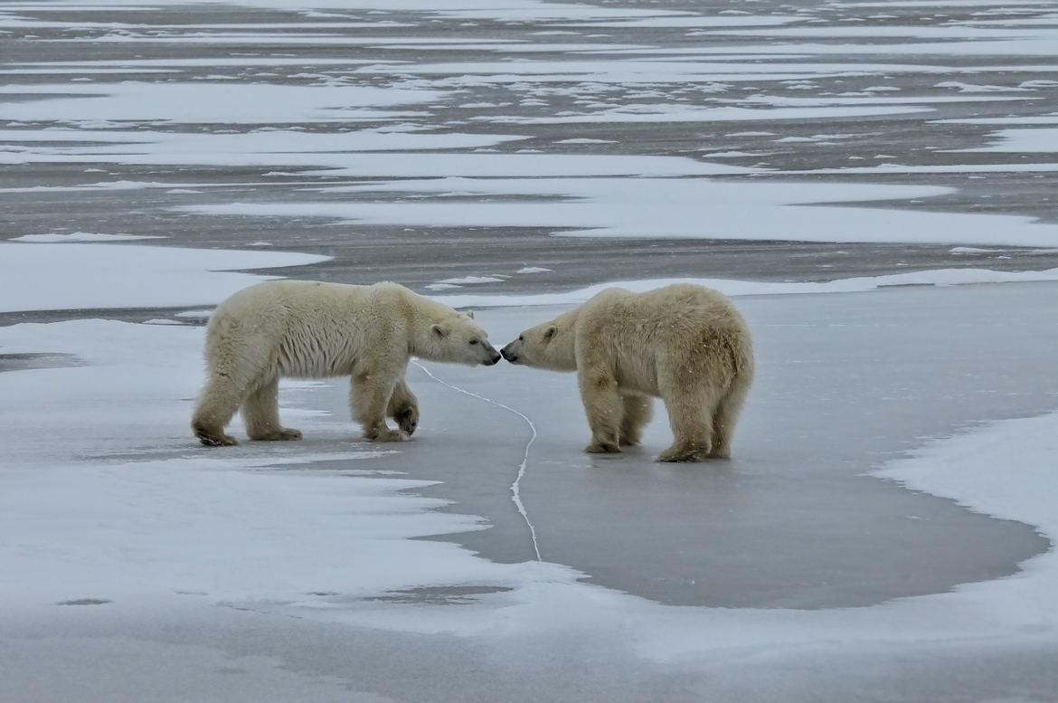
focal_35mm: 218
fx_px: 6384
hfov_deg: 9.5
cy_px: 352
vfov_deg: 6.3
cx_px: 529
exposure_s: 1/640
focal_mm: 145
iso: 800
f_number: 7.1
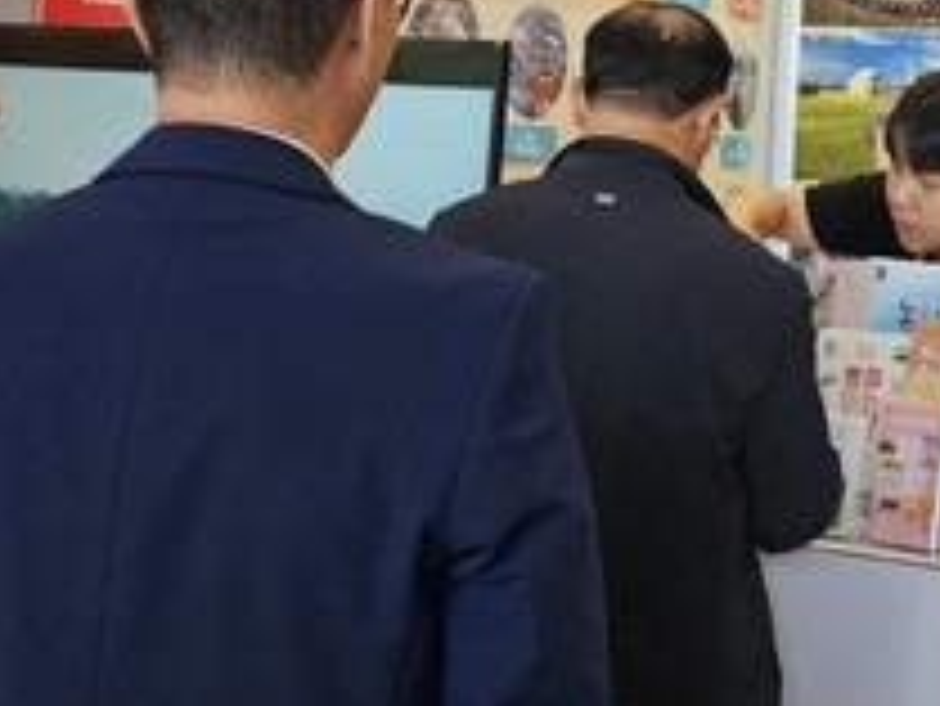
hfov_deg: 28.7
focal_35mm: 66
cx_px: 765
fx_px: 1793
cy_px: -99
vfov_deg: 21.0
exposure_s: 1/120
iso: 250
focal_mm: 6.3
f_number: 1.7
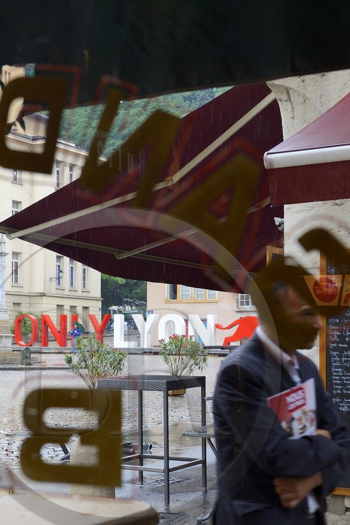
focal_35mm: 61
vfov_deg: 32.5
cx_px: 118
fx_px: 890
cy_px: 372
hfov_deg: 22.2
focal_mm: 38
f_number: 5.6
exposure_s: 1/100
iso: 400
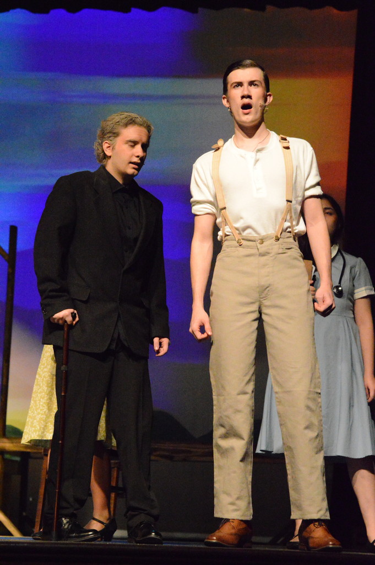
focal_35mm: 105
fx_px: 1643
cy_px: 282
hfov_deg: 13.0
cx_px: 188
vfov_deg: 19.5
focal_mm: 70
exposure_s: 1/500
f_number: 4.5
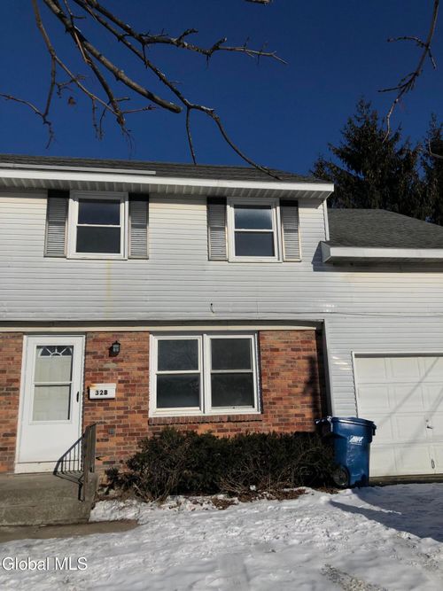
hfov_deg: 49.7
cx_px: 222
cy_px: 296
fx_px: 478
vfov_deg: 63.5
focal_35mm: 28
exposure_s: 1/8130
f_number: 1.8
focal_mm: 4
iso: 20
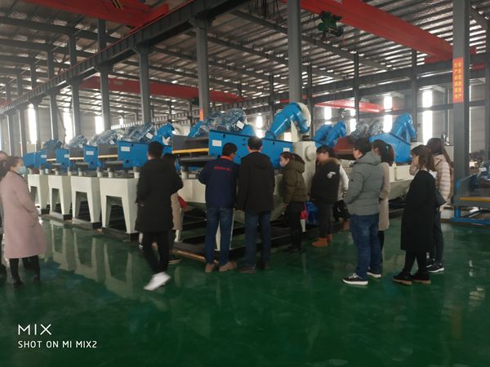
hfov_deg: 56.8
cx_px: 245
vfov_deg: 44.2
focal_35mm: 32
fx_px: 453
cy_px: 184
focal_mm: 4.5
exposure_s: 1/12
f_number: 2
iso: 889
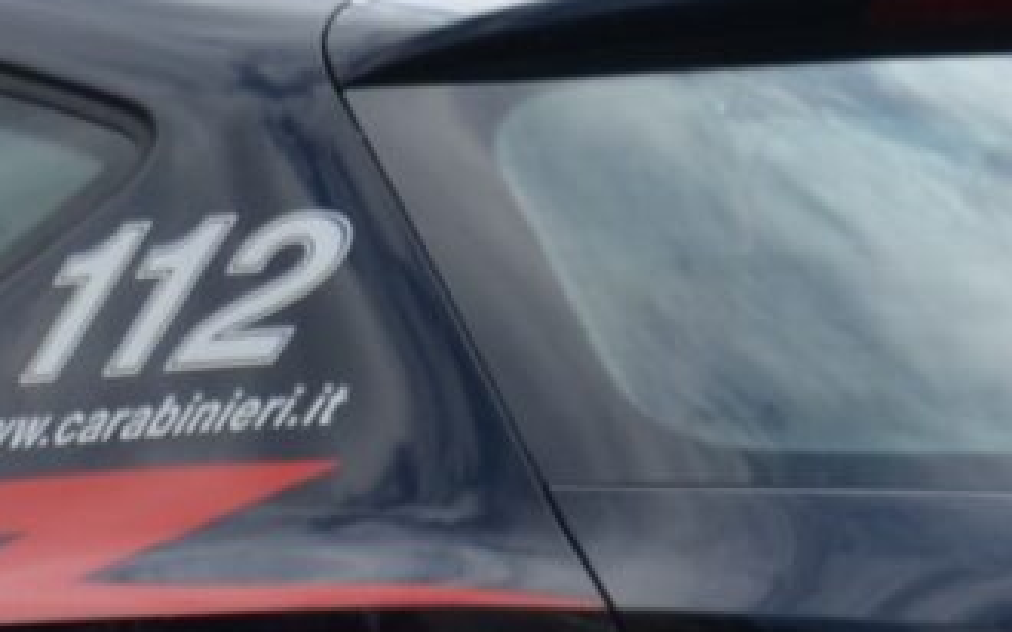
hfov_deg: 2.7
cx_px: 675
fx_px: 21533
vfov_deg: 1.7
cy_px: 687
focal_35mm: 781
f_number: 8
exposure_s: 1/250
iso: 160
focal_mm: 66
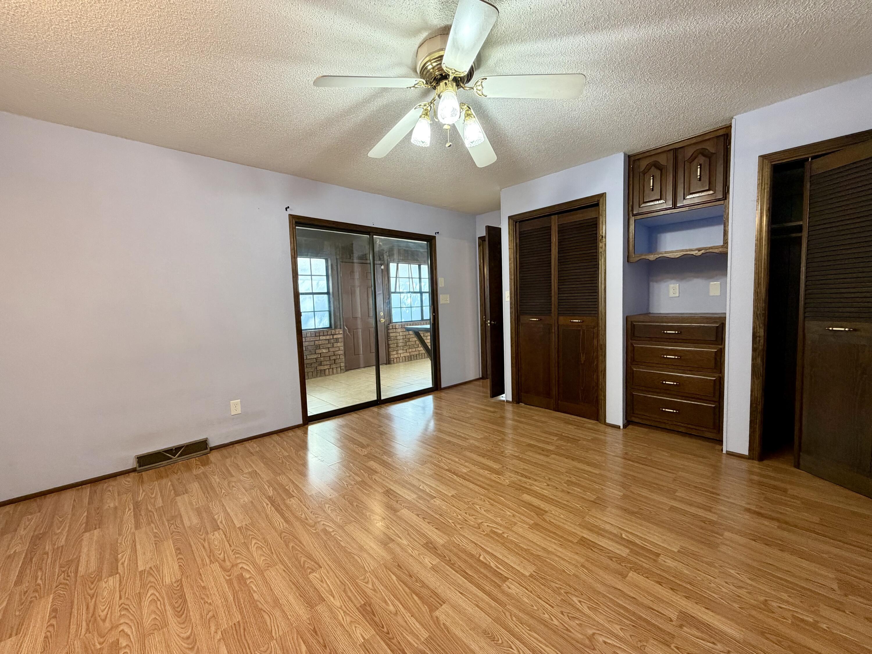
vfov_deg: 85.7
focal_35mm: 14
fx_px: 353
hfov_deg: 102.1
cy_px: 327
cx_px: 436
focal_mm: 2.22
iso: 320
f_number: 2.2
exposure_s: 1/60
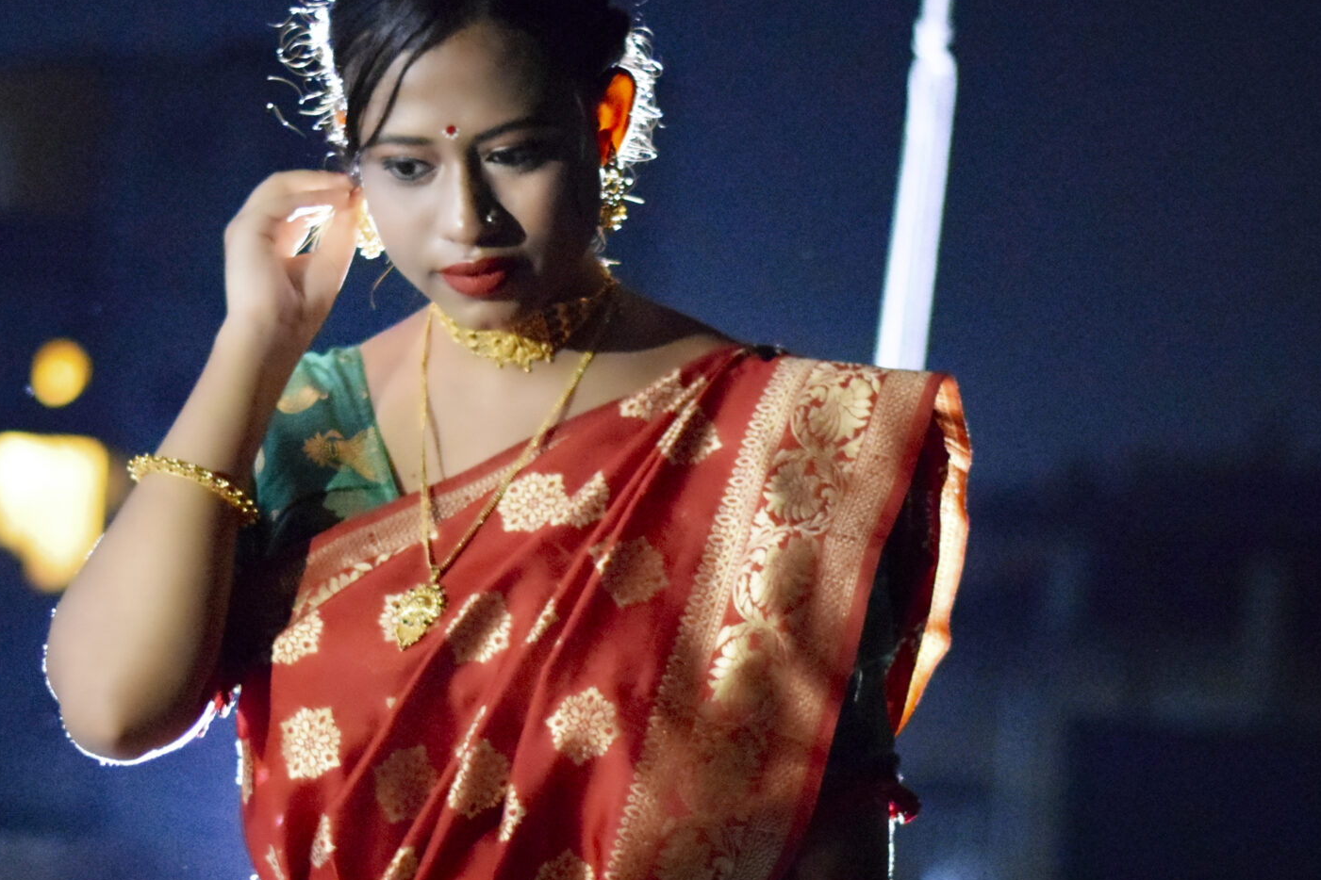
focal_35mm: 137
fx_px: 5027
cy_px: 612
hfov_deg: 15.0
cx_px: 540
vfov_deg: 10.0
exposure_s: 1/60
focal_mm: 50
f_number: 1.8
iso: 10000
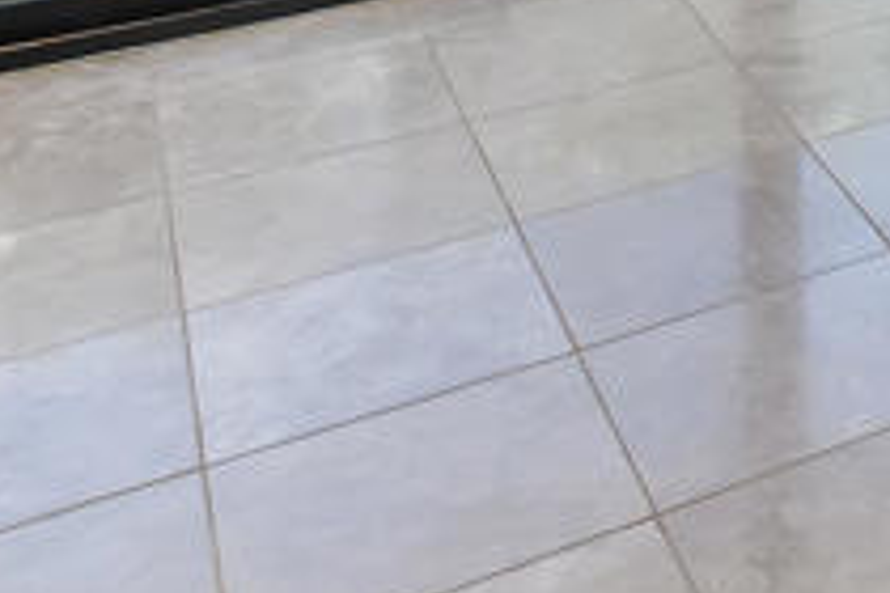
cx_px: 1577
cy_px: -820
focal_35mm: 73
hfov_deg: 20.3
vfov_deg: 13.6
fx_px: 1805
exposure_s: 1/30
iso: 400
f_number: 9
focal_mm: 10
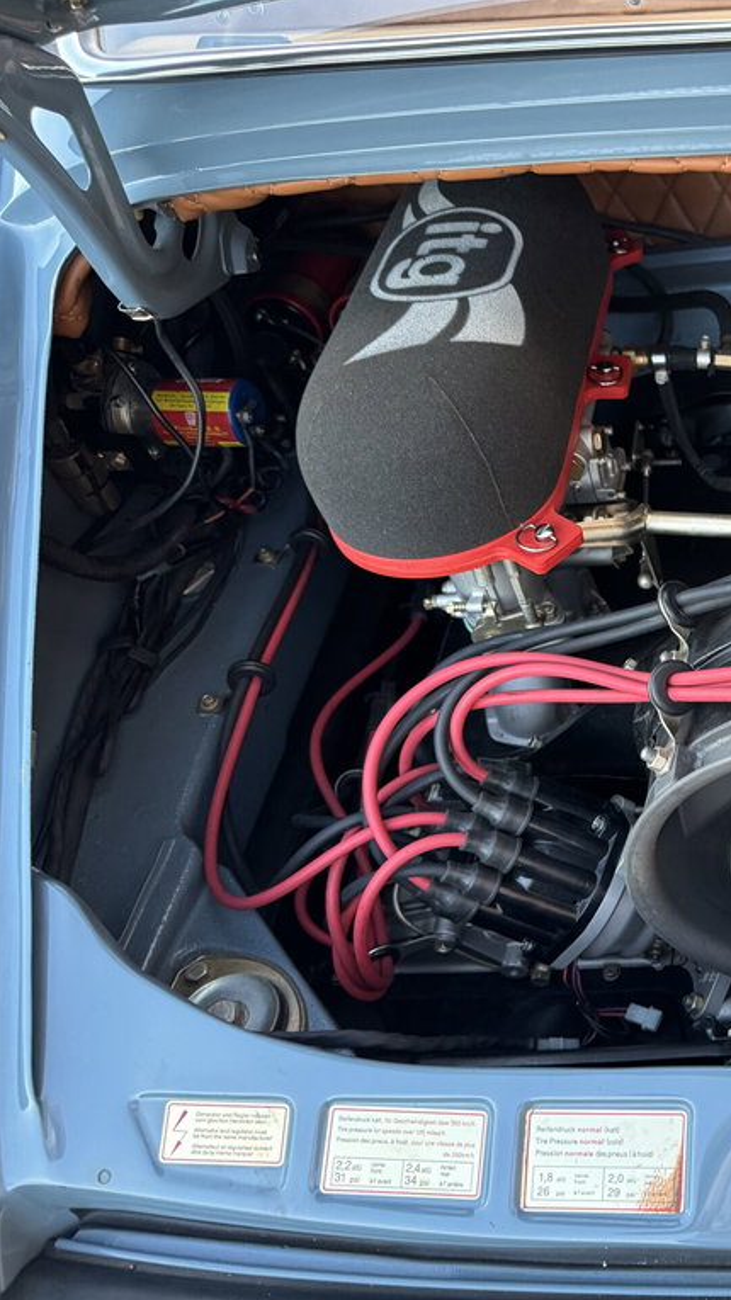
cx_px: 842
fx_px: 1207
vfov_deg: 56.6
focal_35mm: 35
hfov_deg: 29.7
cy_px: 651
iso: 320
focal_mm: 6.76
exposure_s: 1/60
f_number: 1.78
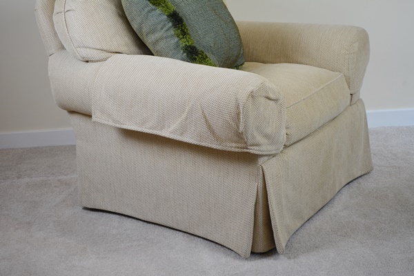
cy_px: 138
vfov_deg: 21.6
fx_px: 724
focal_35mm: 63
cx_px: 207
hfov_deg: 31.9
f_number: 5.3
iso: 560
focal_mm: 42
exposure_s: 1/60
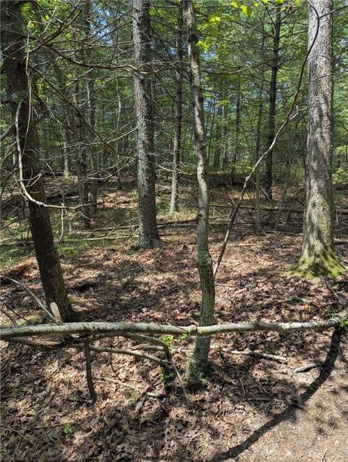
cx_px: 174
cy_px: 231
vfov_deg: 71.5
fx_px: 321
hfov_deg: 56.9
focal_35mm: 24
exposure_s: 1/422
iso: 40
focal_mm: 6.81
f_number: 1.85
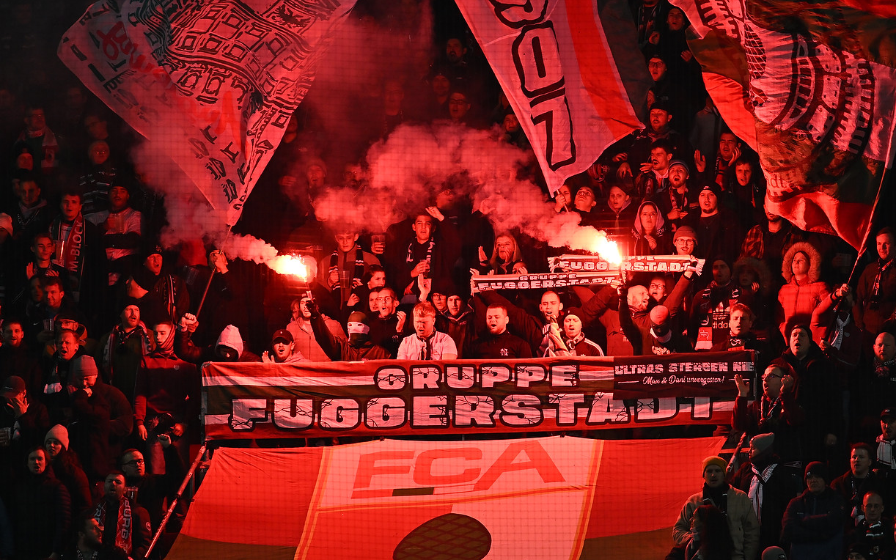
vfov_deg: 2.0
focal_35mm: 667
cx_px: 522
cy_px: 251
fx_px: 16289
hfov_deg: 3.2
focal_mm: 400
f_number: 4.5
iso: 1250
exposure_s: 1/640
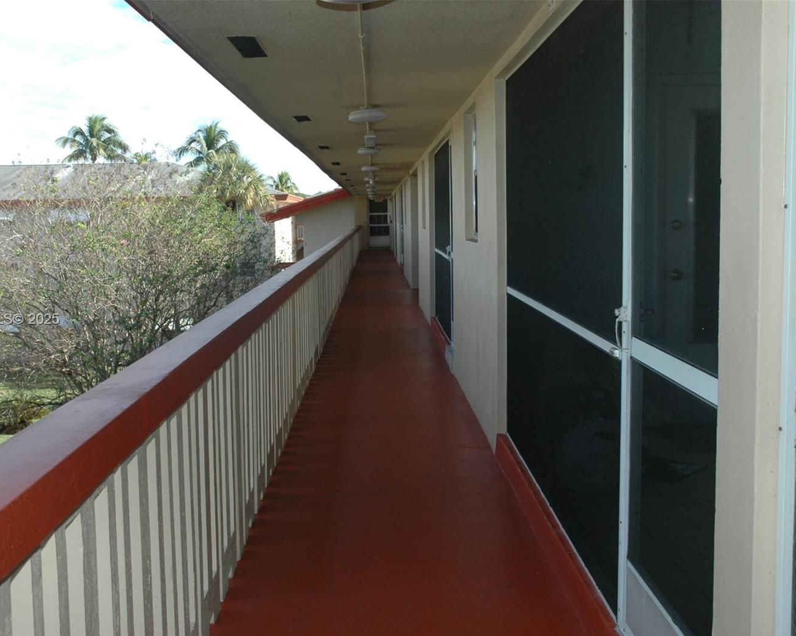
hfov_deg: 44.7
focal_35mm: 41
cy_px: 320
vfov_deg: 36.5
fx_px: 966
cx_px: 355
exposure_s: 1/250
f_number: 8
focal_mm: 24
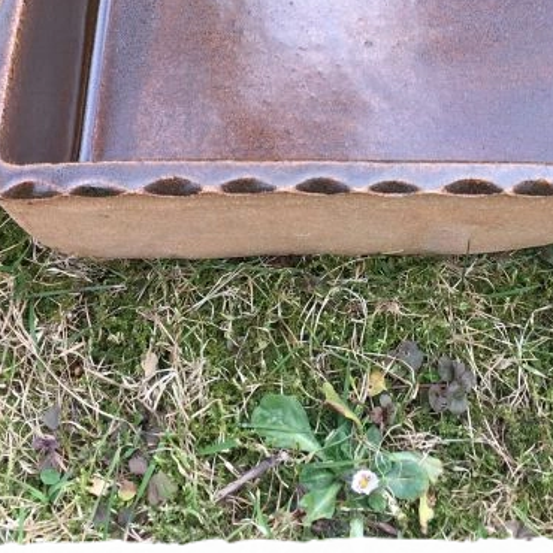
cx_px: 415
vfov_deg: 23.3
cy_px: -6
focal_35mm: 71
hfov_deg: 24.1
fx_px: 1283
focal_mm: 4.15
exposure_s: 1/100
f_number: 2.2
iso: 25
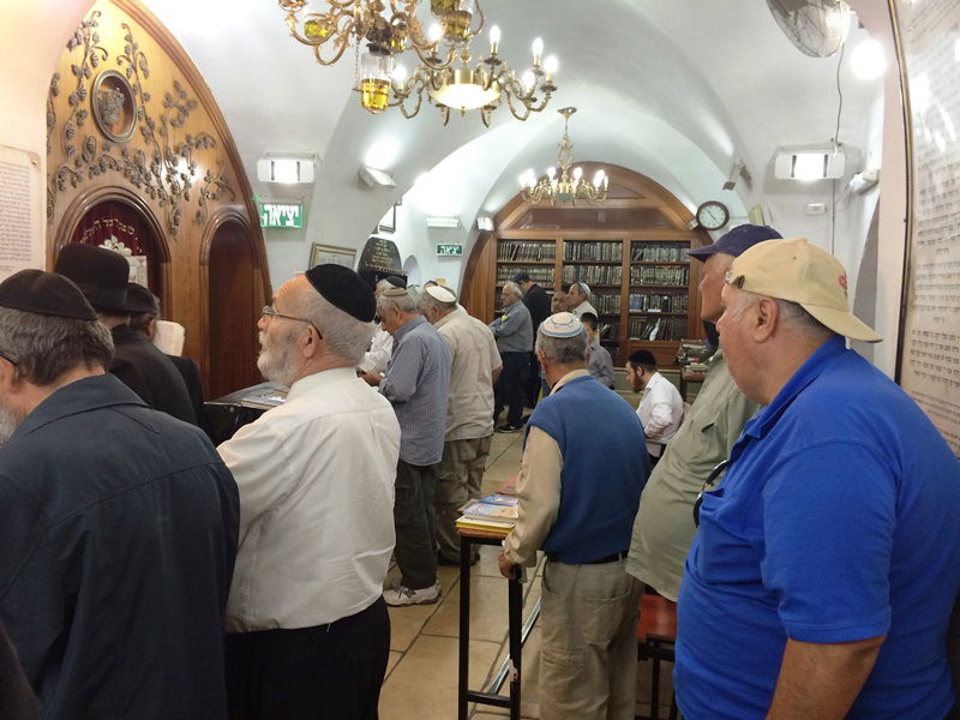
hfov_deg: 60.0
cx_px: 480
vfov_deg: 46.8
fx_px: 832
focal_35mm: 30
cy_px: 360
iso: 80
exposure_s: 1/30
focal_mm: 4.12
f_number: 2.2
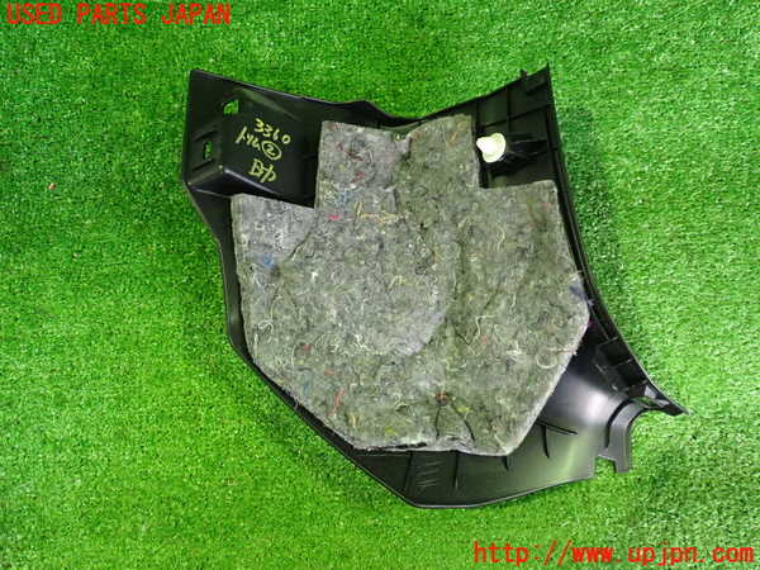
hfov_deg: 60.0
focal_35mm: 30
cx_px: 380
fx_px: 659
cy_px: 285
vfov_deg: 46.8
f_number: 2.3
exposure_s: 1/30
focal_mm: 5.4
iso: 800
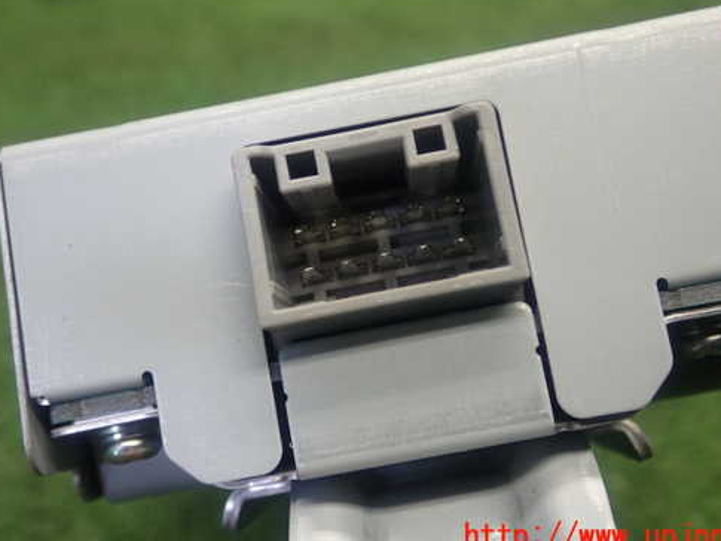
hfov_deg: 40.4
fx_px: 979
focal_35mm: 47
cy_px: 221
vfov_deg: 30.8
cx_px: 354
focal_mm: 6.83
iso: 200
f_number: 2.7
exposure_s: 1/40
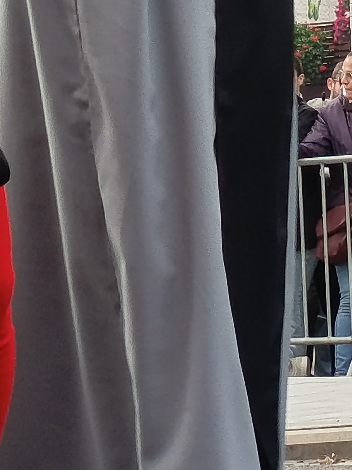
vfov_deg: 6.1
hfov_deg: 4.6
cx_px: -73
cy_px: -26
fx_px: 4407
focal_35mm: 325
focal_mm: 5.27
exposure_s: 1/100
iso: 61
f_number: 1.7
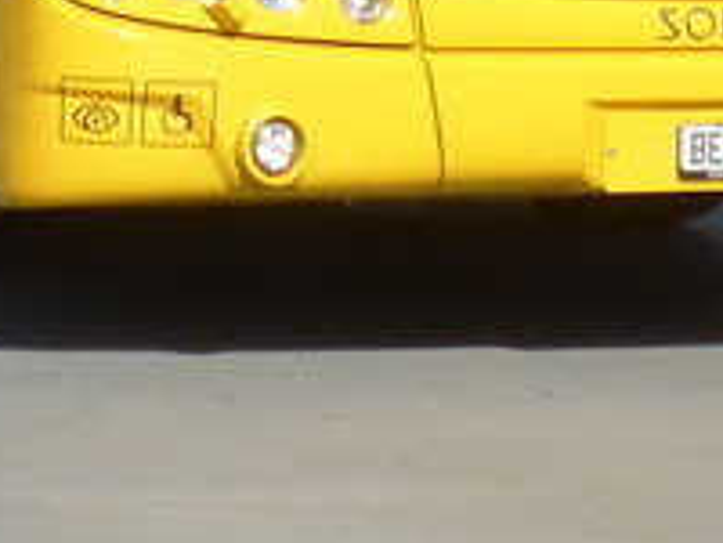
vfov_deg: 3.9
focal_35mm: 372
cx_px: 33
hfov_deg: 5.3
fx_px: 7770
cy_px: -771
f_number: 3.7
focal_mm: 12.7
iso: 80
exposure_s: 1/1000
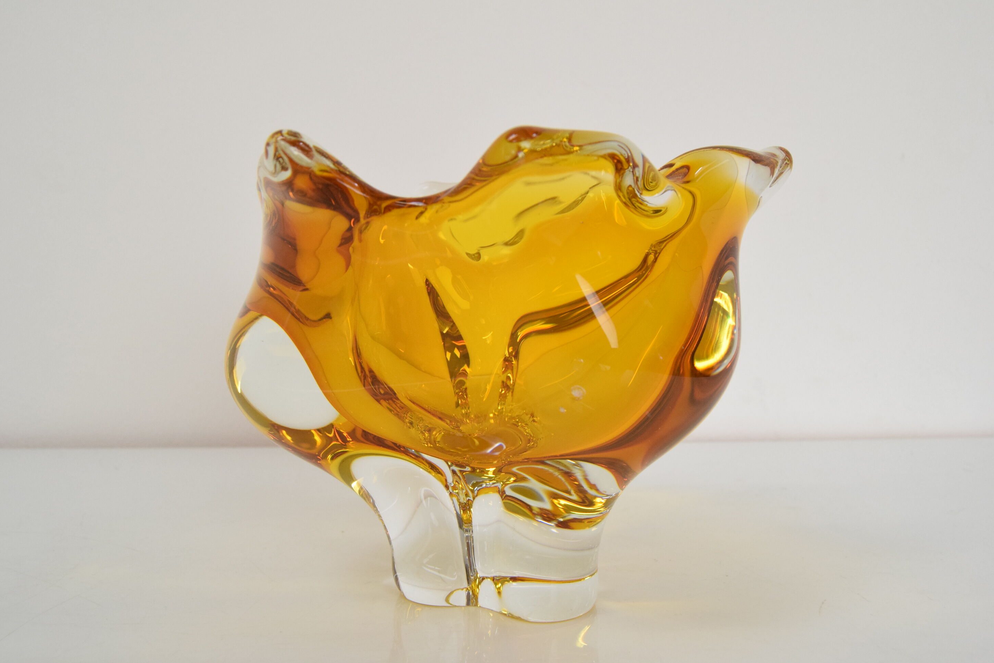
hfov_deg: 55.8
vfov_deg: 38.9
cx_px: 498
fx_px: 939
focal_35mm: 34
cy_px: 331
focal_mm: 22
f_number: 8
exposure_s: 1/250
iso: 1600
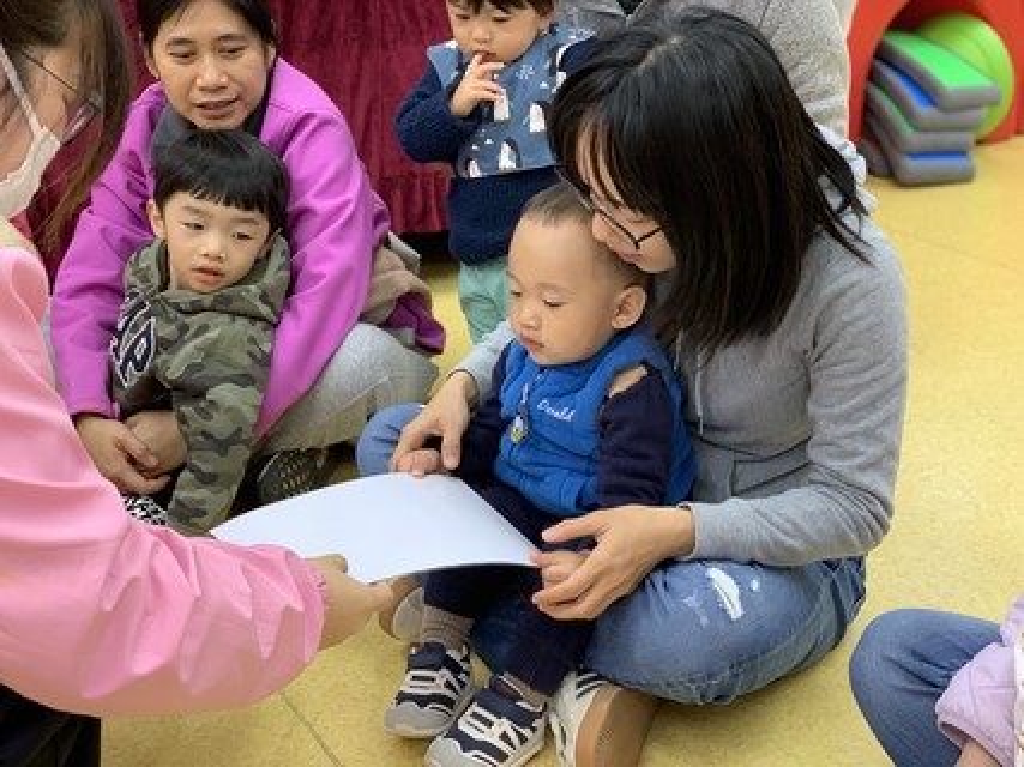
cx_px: 512
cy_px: 384
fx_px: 1538
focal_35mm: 52
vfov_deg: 28.0
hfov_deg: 36.8
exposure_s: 1/97
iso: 125
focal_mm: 6
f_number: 2.4
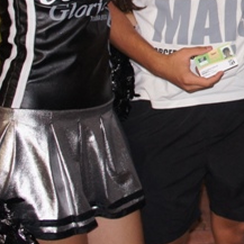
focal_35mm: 94
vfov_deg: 17.7
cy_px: -40
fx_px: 750
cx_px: 364
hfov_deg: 16.8
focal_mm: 20
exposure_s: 1/60
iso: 800
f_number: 3.5
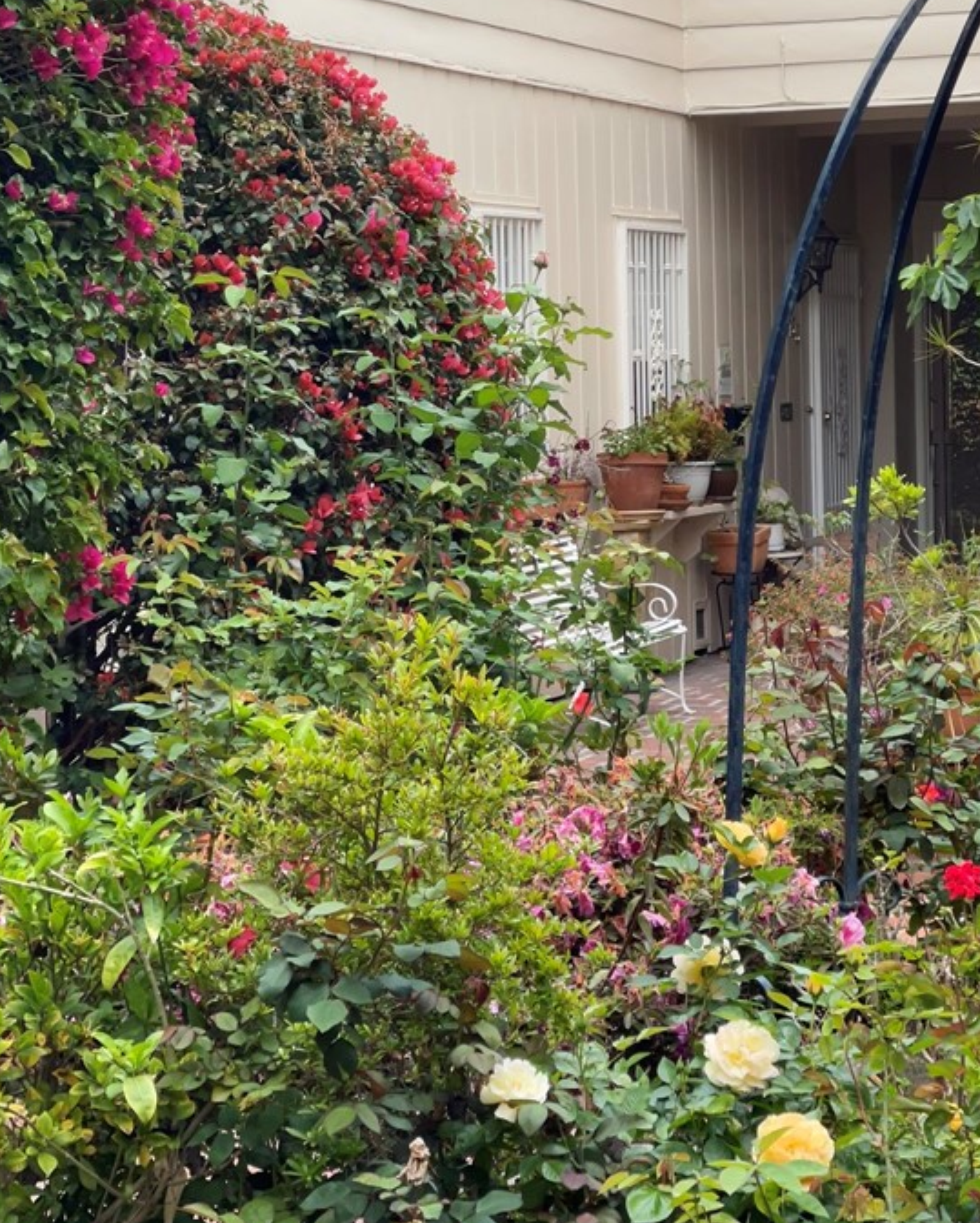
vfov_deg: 20.1
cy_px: 407
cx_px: 578
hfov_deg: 16.2
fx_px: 3442
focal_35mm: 95
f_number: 2.2
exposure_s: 1/178
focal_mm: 7.5
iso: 20
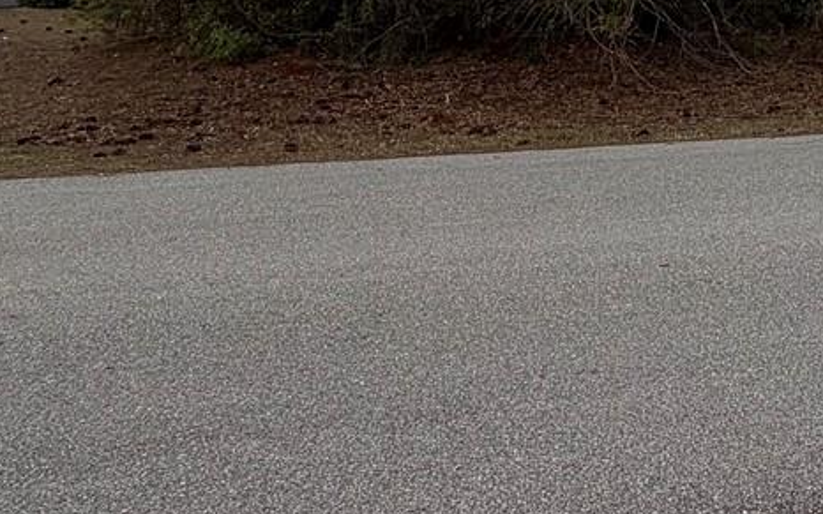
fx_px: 1144
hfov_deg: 35.0
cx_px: 865
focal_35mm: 51
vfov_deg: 21.5
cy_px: -240
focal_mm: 2.22
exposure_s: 1/1368
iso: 20
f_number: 2.2
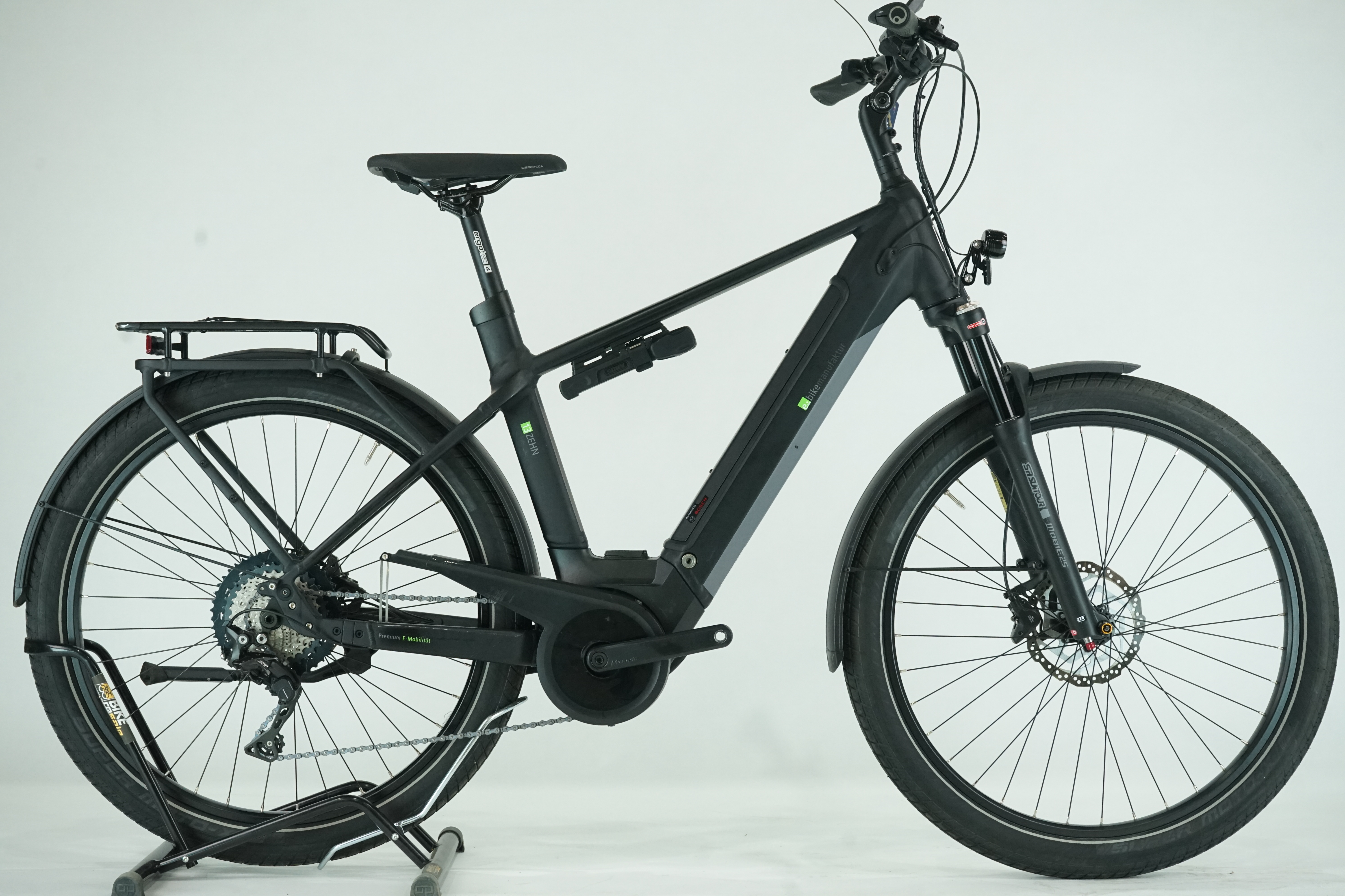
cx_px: 672
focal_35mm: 62
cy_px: 448
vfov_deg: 21.9
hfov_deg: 32.4
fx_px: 2316
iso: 2500
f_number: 8
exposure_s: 1/200
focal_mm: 62
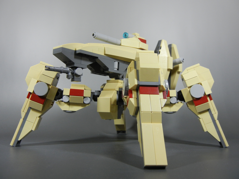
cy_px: 90
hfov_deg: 54.0
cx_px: 120
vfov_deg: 41.8
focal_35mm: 34
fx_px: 235
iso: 400
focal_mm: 6.2
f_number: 3.6
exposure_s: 1/58.5
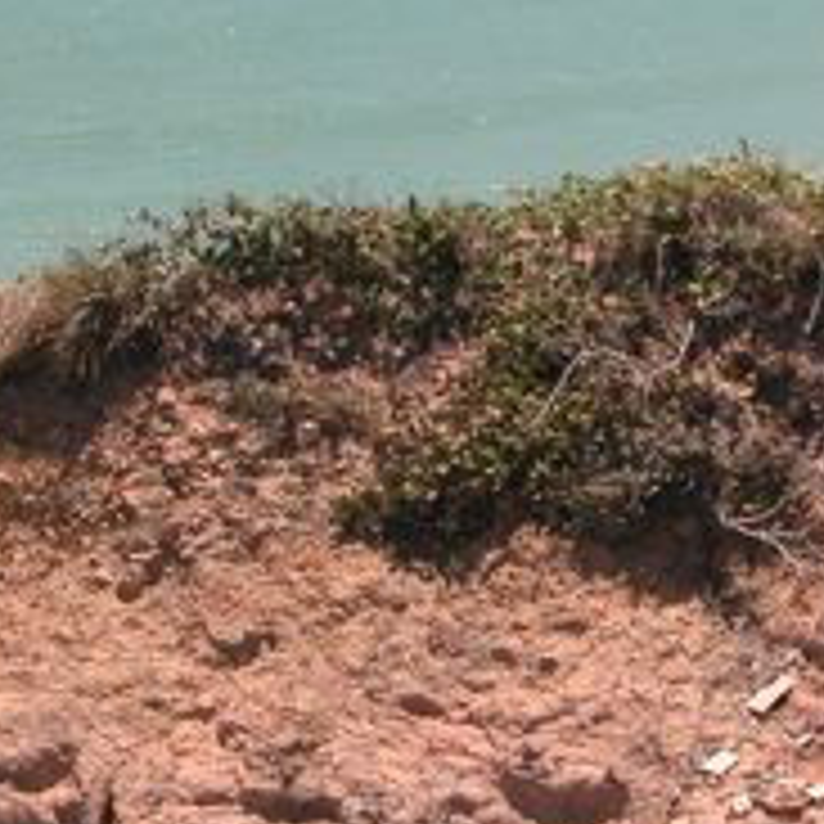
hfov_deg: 7.6
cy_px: 351
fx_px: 6167
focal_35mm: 229
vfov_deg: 7.6
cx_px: 378
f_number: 4.7
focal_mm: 18.8
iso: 100
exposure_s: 1/200
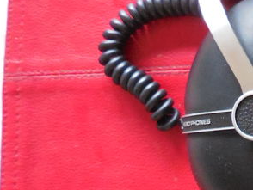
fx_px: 622
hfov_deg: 20.4
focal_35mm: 85
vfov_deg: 17.4
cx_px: 354
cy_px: 65
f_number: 3.3
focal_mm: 4.5
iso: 800
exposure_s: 1/5
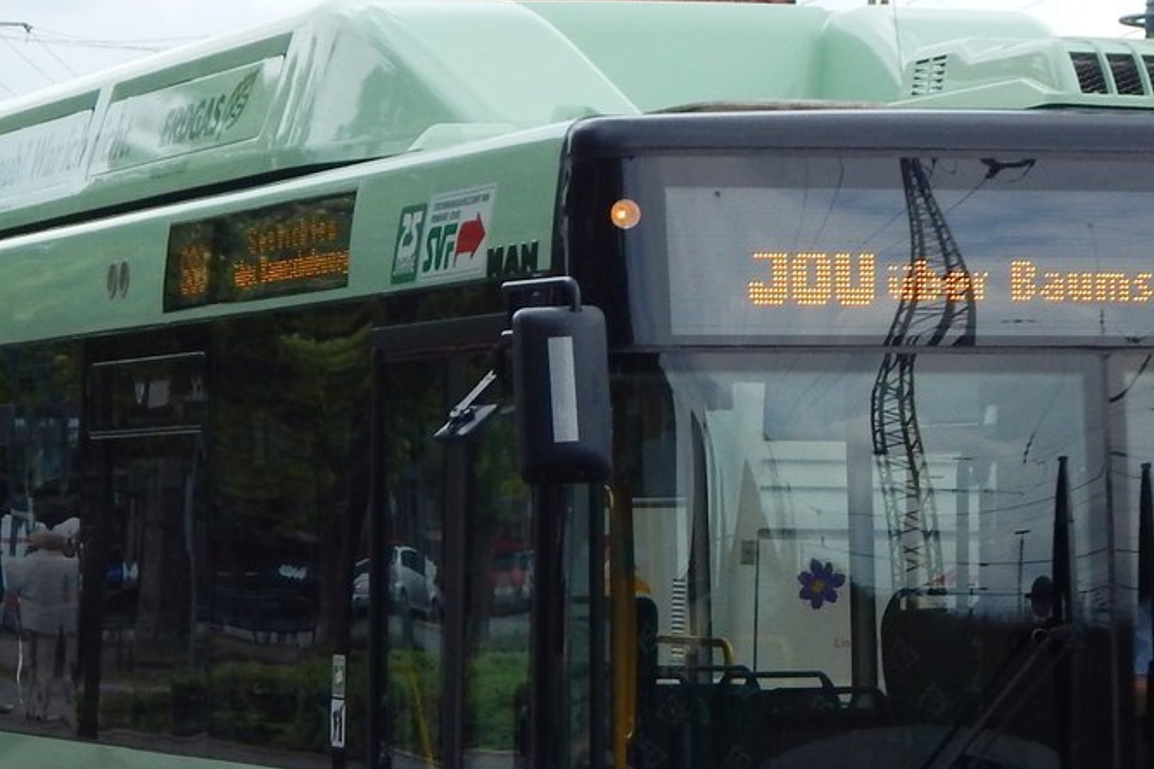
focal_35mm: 129
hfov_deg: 15.9
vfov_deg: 10.6
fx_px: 4134
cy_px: 591
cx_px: 632
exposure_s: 1/800
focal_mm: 12.3
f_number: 4.1
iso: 125
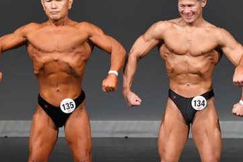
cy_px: 98
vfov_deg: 2.1
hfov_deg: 3.2
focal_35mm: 646
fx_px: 4360
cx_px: 212
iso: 4000
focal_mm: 200
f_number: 5.6
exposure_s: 1/400
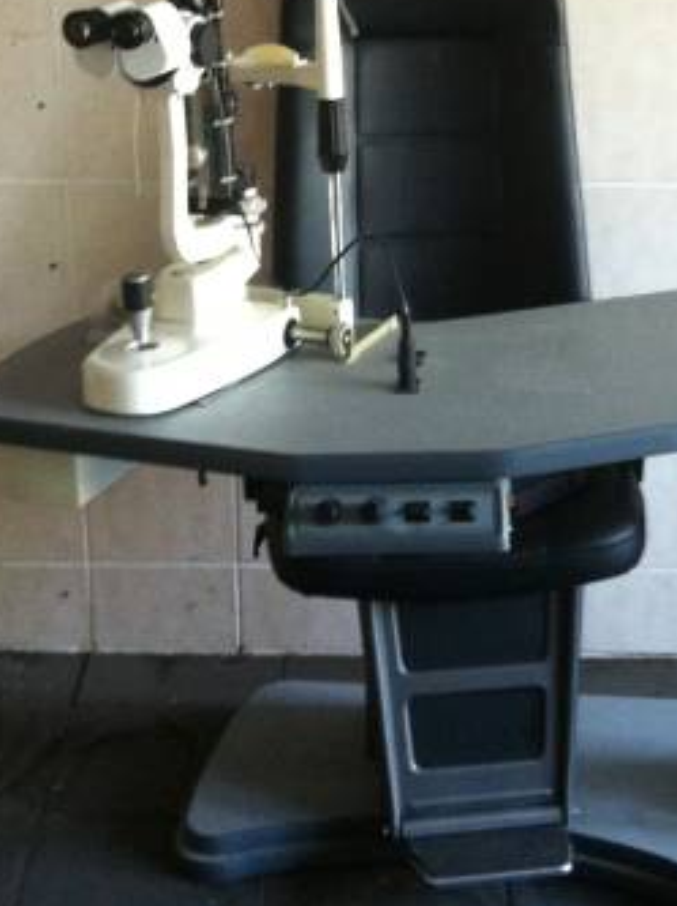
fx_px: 2064
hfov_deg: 18.5
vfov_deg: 24.4
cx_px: 484
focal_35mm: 79
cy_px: 199
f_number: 2.8
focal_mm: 3.85
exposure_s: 1/15
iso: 160
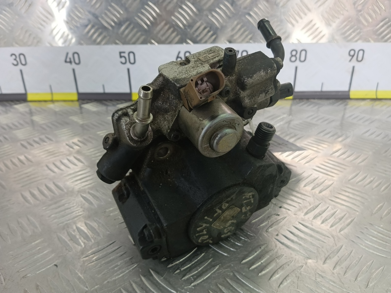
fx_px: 305
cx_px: 196
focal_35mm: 27
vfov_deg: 51.4
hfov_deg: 65.3
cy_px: 146
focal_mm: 4.11
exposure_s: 1/50
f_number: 1.6
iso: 92
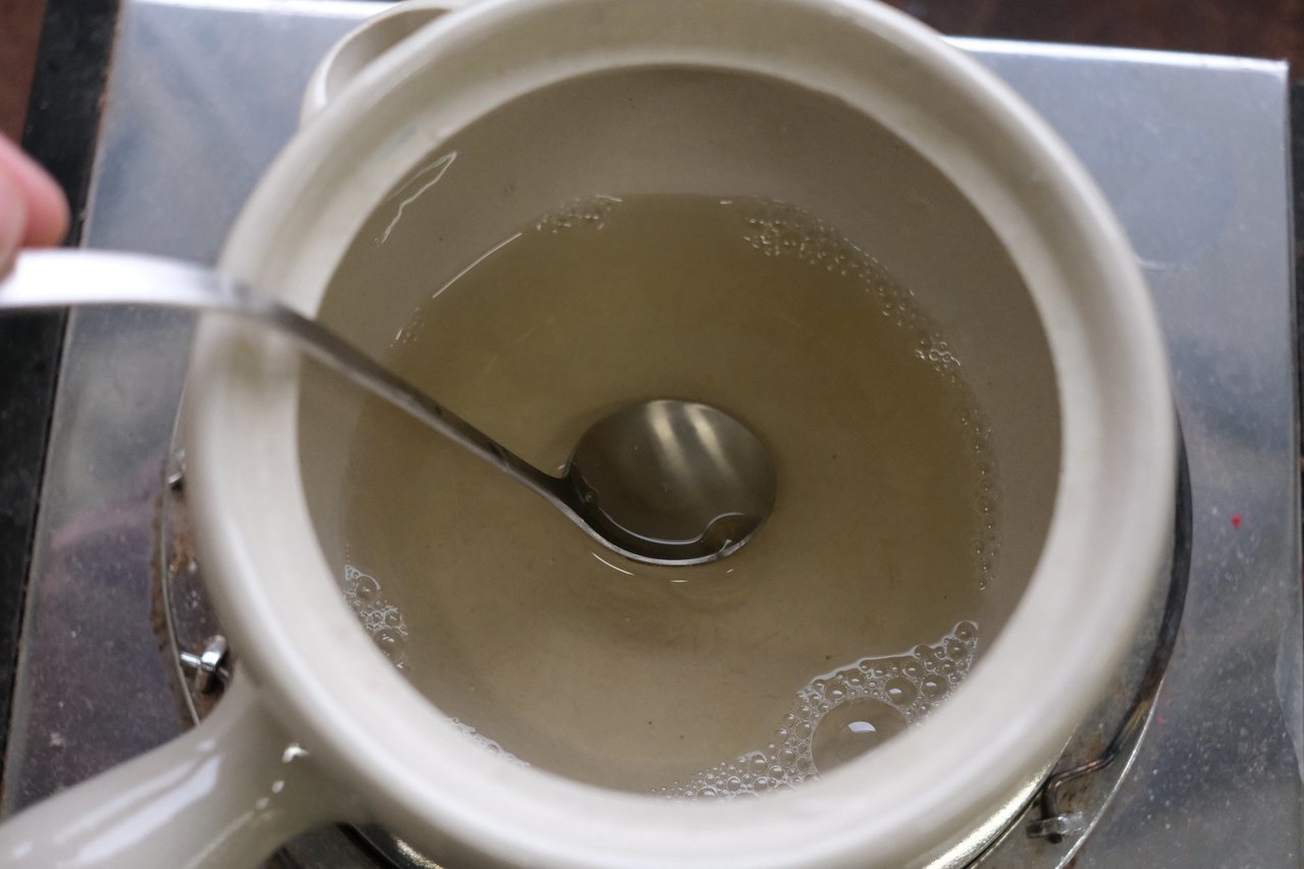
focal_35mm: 41
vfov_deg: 32.6
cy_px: 434
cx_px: 652
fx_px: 1485
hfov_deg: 47.4
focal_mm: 27
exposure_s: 1/2000
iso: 4000
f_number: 2.8
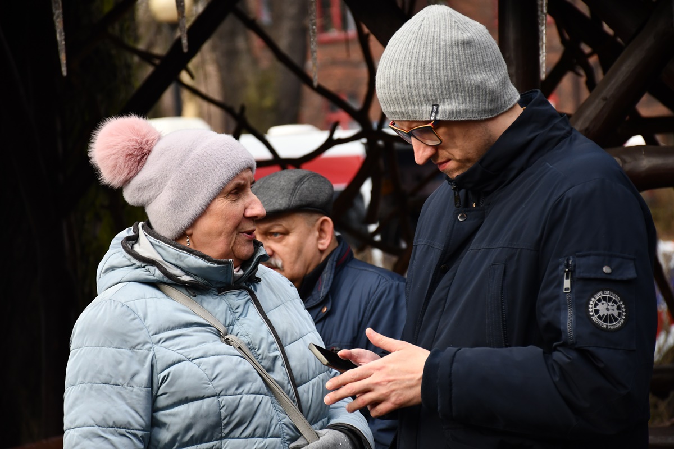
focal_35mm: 168
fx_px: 3145
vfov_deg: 8.2
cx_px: 337
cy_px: 224
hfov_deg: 12.2
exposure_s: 1/500
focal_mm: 112
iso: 720
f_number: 5.6
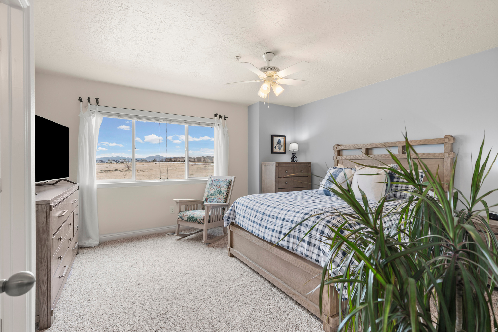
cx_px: 249
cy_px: 166
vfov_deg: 73.7
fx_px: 221
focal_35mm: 16
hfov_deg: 96.7
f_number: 9
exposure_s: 1/5
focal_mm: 16
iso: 250
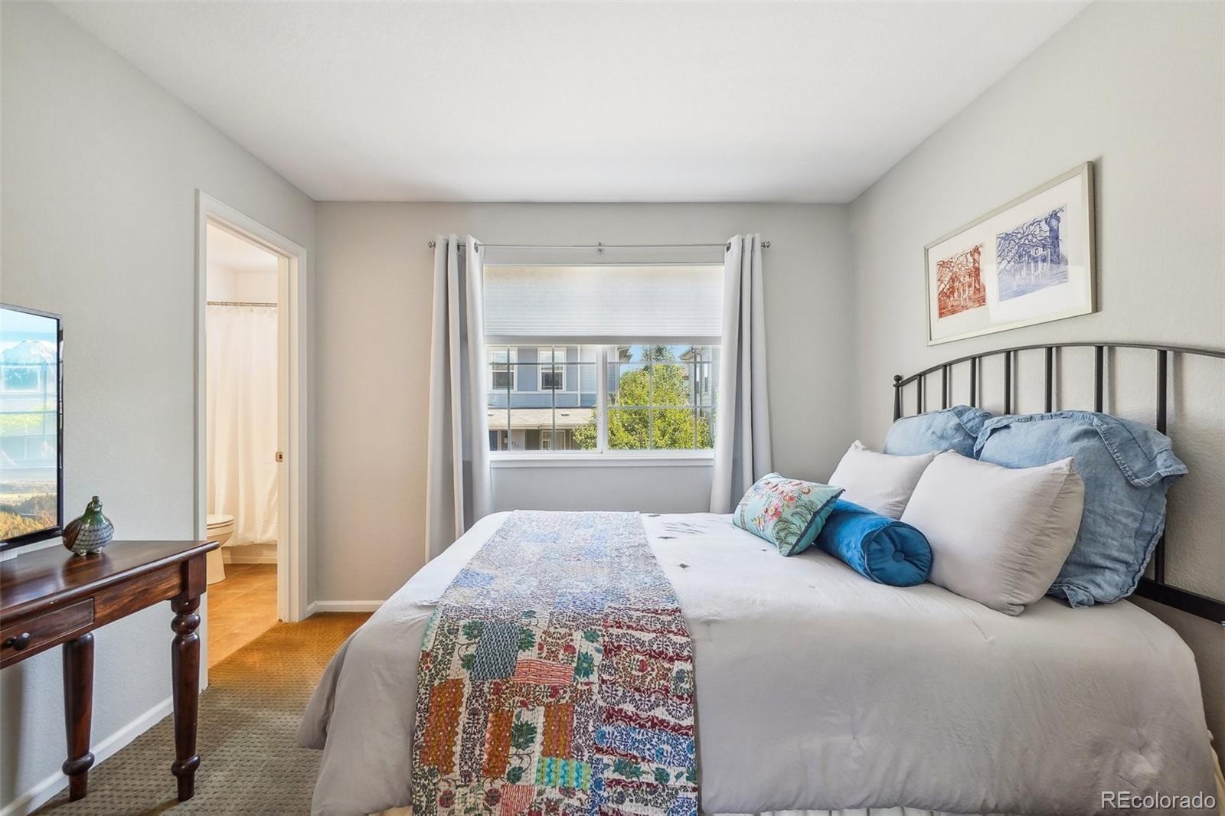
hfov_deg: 100.4
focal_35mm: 15
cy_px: 408
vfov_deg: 77.3
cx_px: 612
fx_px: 510
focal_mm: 10
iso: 400
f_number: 8
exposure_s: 1/25
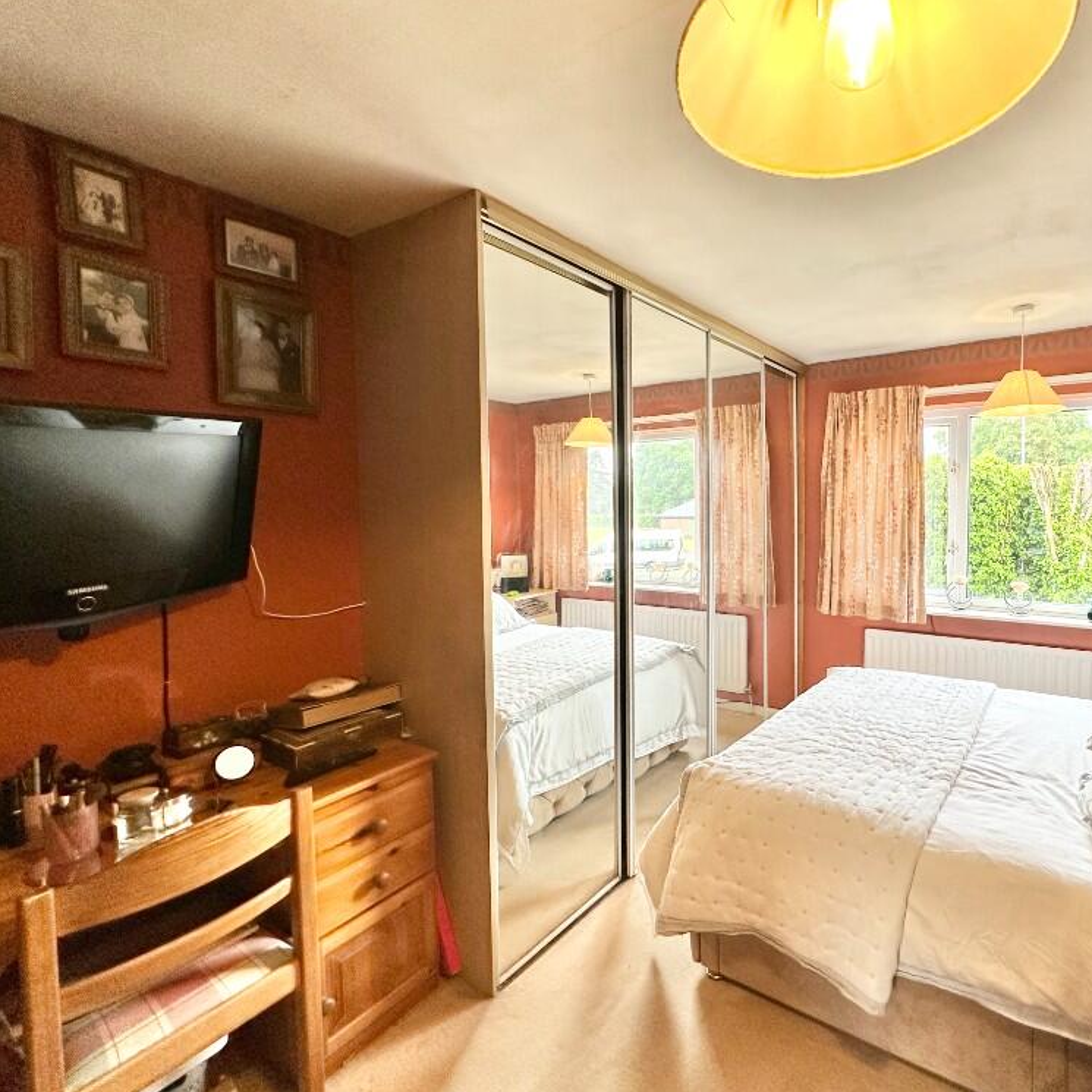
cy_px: 534
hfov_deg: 81.9
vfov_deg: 84.0
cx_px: 701
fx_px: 607
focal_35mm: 17
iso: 125
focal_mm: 2.22
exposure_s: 1/99
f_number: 2.2
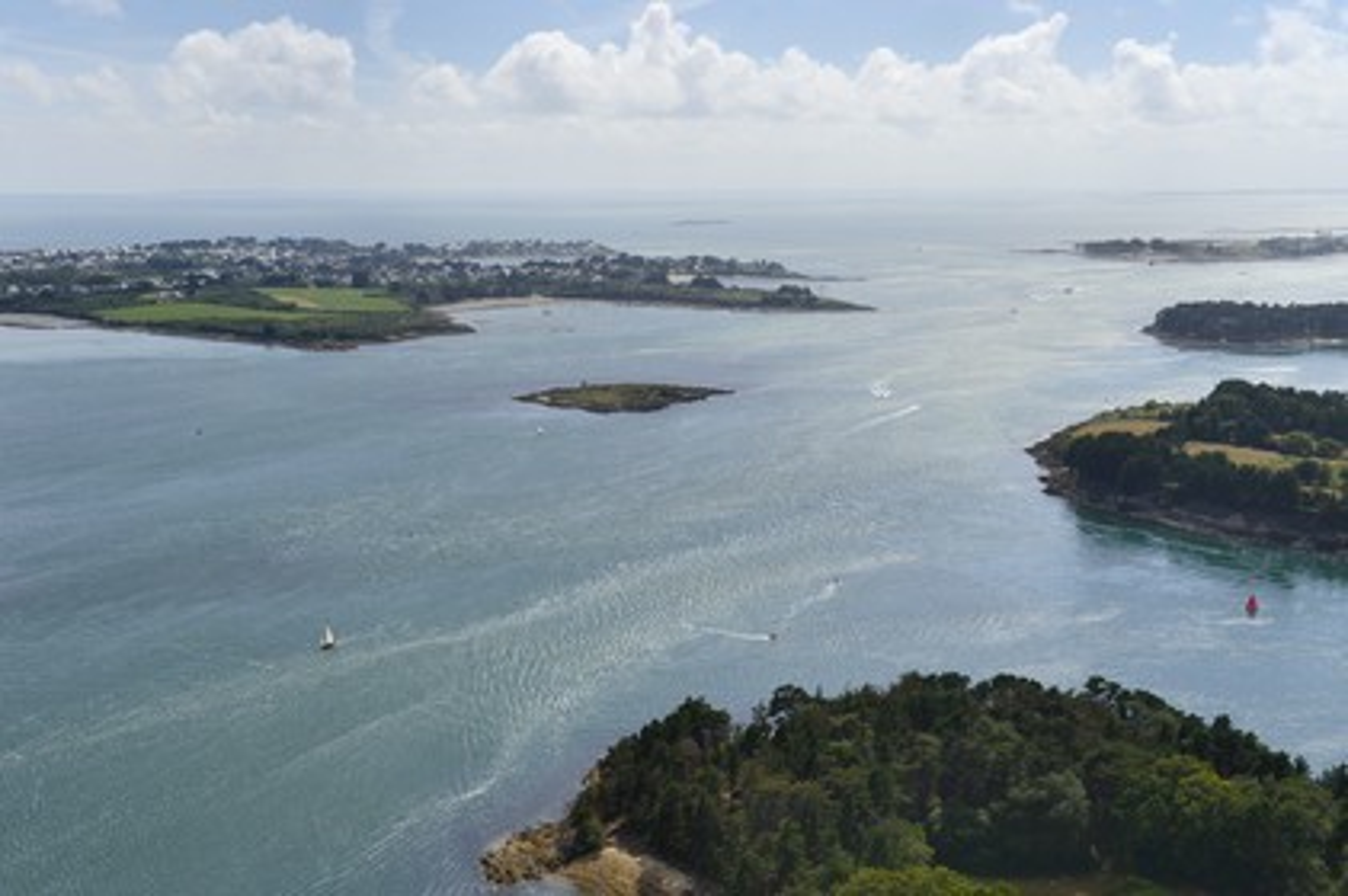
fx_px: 1796
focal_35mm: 48
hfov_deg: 41.1
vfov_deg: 28.0
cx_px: 674
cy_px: 448
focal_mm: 48
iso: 400
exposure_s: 1/1000
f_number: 11
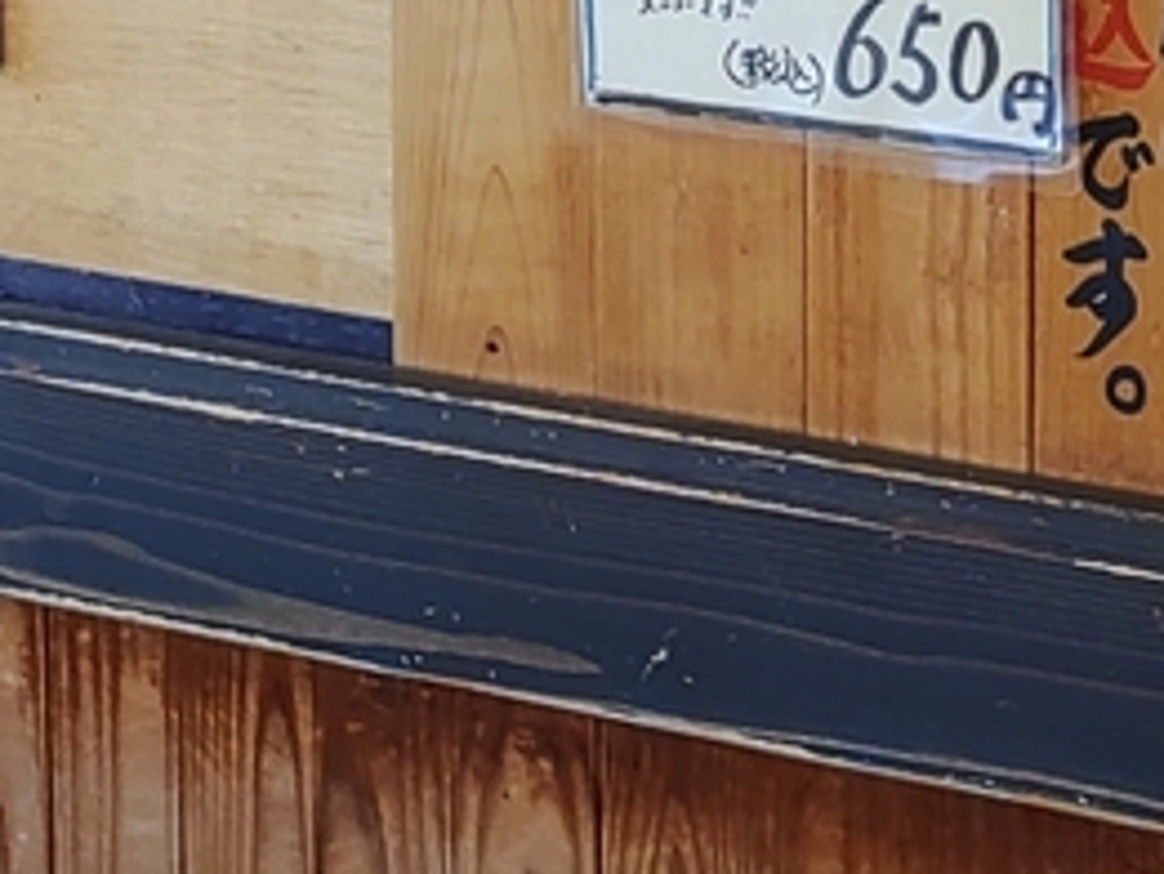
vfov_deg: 11.2
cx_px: 1378
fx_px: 4172
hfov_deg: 15.3
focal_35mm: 124
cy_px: -678
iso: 280
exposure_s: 1/50
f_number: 1.79
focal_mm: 4.71
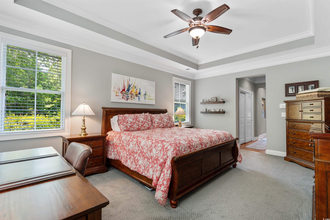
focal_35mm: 16
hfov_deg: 96.7
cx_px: 165
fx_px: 147
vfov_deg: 73.7
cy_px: 110
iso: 100
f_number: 4.8
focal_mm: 11
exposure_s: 1/8
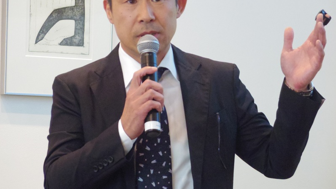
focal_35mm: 241
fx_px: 2147
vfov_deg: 5.0
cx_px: 168
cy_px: 70
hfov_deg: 8.9
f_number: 2.8
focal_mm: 39.5
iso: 2500
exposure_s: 1/60
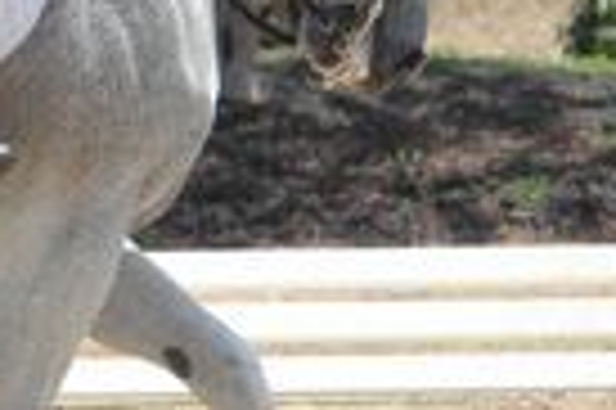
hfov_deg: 1.5
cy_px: 38
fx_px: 23317
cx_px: -220
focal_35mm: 1364
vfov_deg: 1.0
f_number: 5.6
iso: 200
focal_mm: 195
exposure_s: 1/800
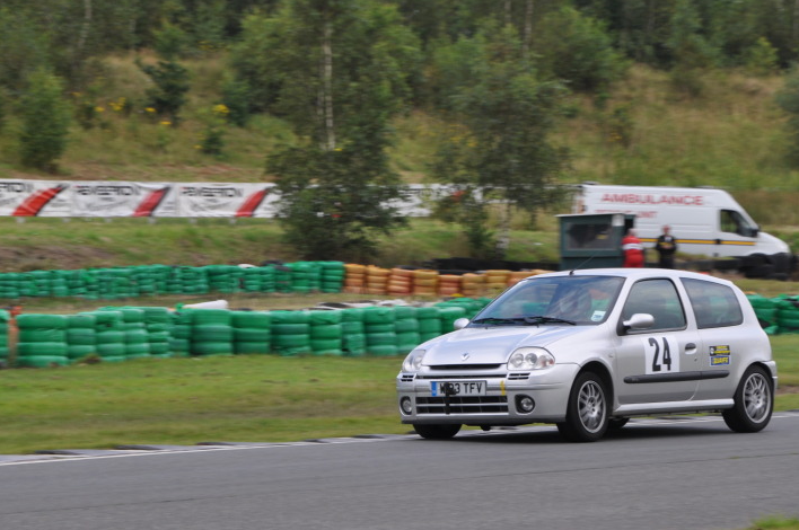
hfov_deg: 9.0
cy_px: 372
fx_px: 5047
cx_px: 468
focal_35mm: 228
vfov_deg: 6.0
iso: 200
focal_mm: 105
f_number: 8
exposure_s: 1/250
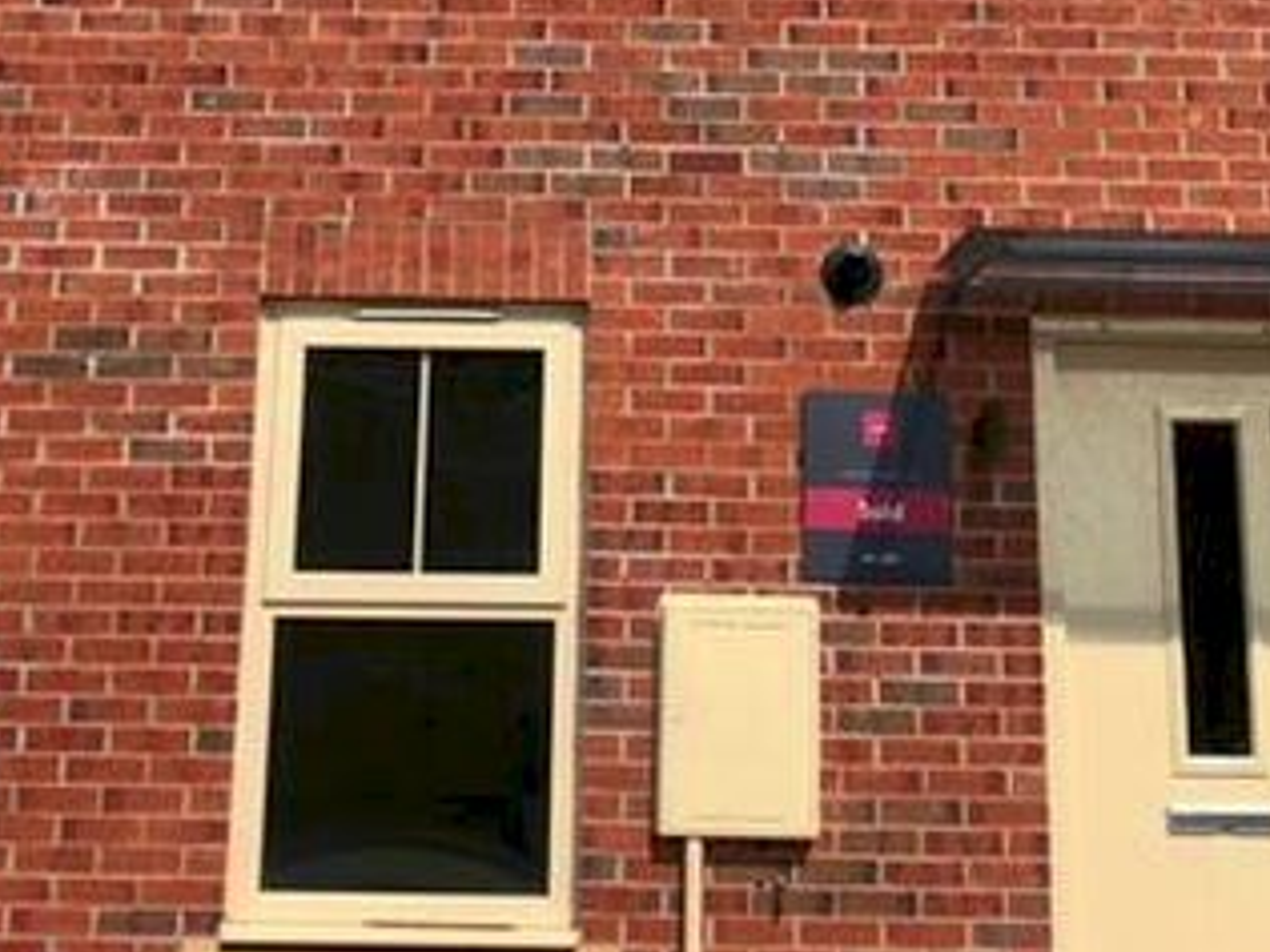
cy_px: 58
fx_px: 2275
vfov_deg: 22.9
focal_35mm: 62
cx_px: 643
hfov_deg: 31.2
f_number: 1.8
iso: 20
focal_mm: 3.99
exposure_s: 1/2558
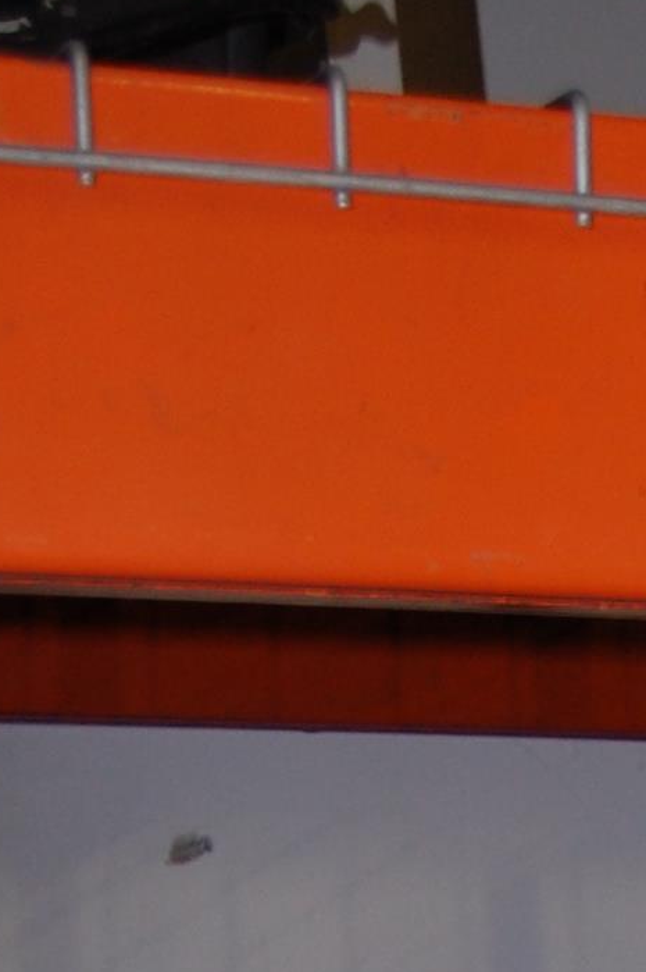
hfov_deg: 9.3
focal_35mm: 142
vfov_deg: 12.4
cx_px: 1059
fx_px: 3828
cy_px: 2080
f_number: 3.8
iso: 400
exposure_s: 1/60
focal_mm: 22
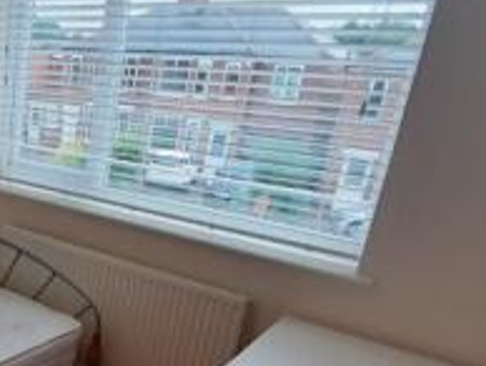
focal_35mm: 39
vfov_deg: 36.1
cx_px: -39
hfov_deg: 39.7
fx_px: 548
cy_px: 272
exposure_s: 1/100
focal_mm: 1.42
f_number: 2.2
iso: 64
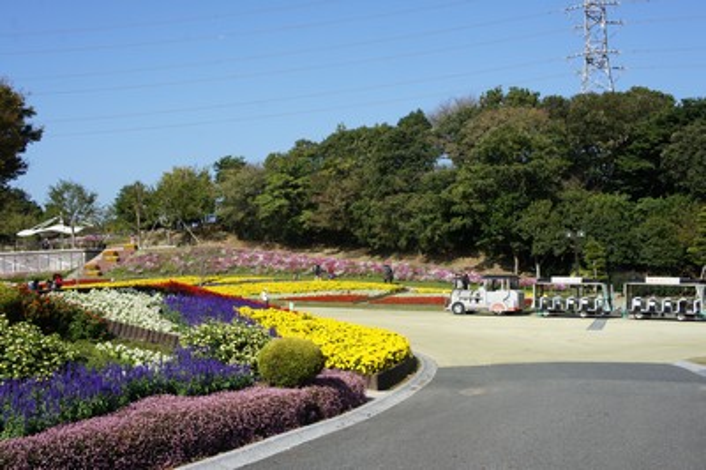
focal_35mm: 44
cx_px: 353
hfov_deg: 45.0
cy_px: 235
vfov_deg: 30.8
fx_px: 852
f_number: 13
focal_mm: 29
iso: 200
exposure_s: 1/250
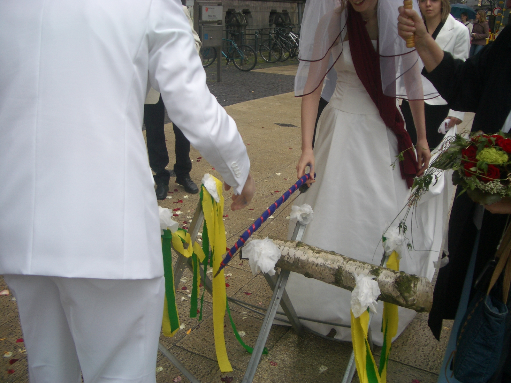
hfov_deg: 52.6
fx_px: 517
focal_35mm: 35
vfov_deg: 40.7
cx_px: 256
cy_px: 192
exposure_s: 1/160
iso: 50
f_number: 2.6
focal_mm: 5.8
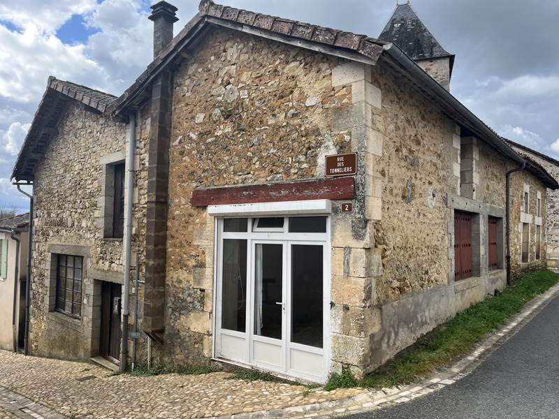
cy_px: 210
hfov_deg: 67.3
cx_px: 280
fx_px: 420
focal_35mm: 26
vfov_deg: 53.1
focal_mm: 5.1
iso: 50
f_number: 1.6
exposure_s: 1/1404
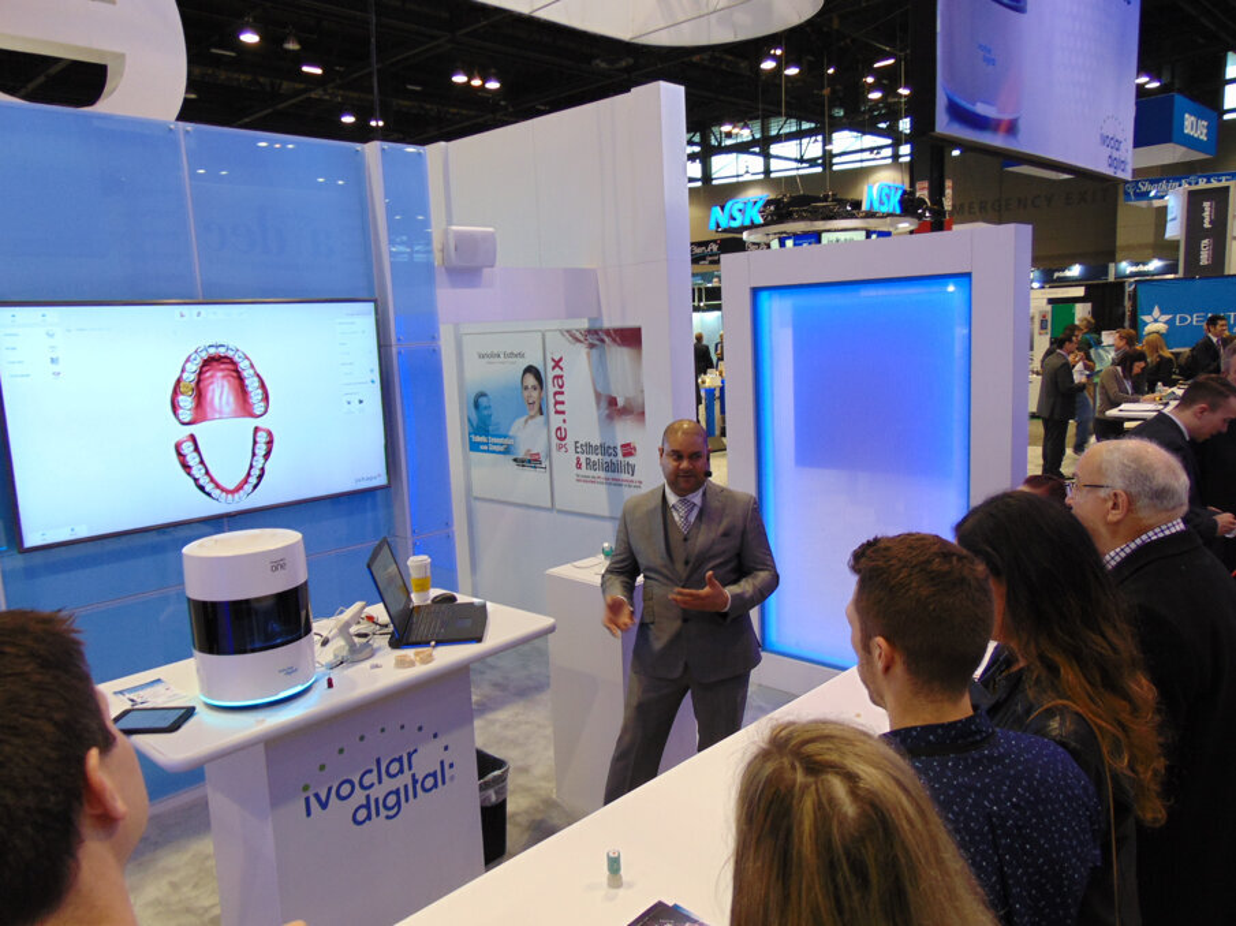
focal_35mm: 25
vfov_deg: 54.8
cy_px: 463
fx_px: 892
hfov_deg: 69.4
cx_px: 618
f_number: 3
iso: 100
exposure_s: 1/30
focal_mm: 4.5
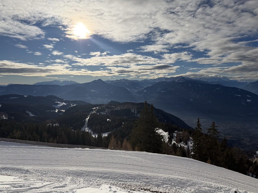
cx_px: 129
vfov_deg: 56.8
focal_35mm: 24
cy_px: 96
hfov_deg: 71.6
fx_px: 179
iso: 80
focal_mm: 6.76
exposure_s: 1/22727
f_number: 1.78
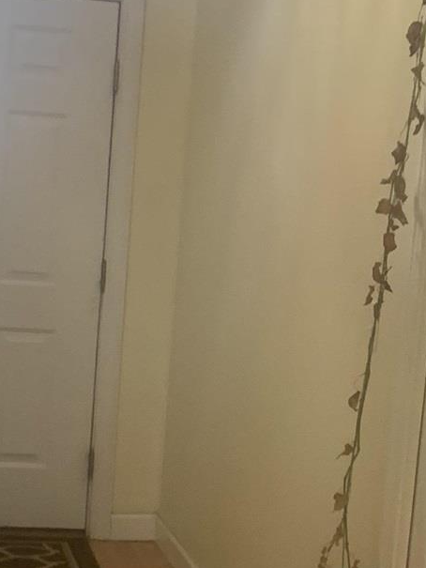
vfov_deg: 19.6
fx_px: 1624
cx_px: 146
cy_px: 445
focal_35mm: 99
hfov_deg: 14.9
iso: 250
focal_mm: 4.25
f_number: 1.8
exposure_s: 1/60
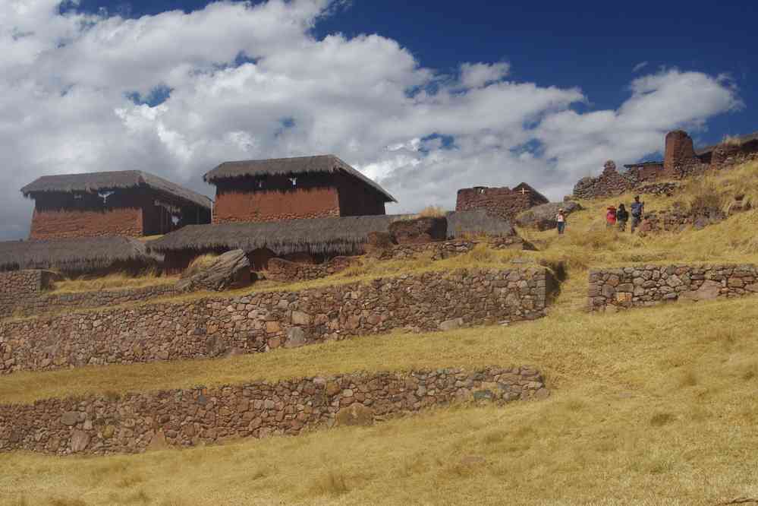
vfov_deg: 27.3
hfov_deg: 40.0
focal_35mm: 50
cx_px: 379
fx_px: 1042
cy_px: 253
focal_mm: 33
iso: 200
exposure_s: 1/160
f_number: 11
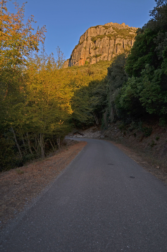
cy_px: 126
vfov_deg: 73.8
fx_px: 168
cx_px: 84
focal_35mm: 24
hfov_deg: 52.9
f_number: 2.8
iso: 100
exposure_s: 1/640
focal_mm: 16
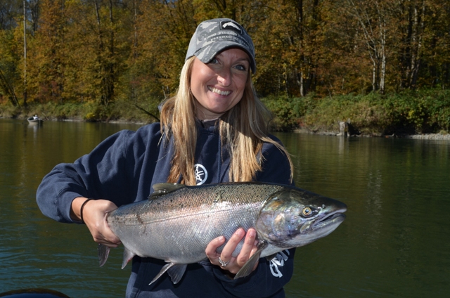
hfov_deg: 41.2
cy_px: 149
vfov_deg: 28.0
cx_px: 225
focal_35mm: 48
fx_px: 599
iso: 100
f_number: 10
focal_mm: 32
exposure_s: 1/200
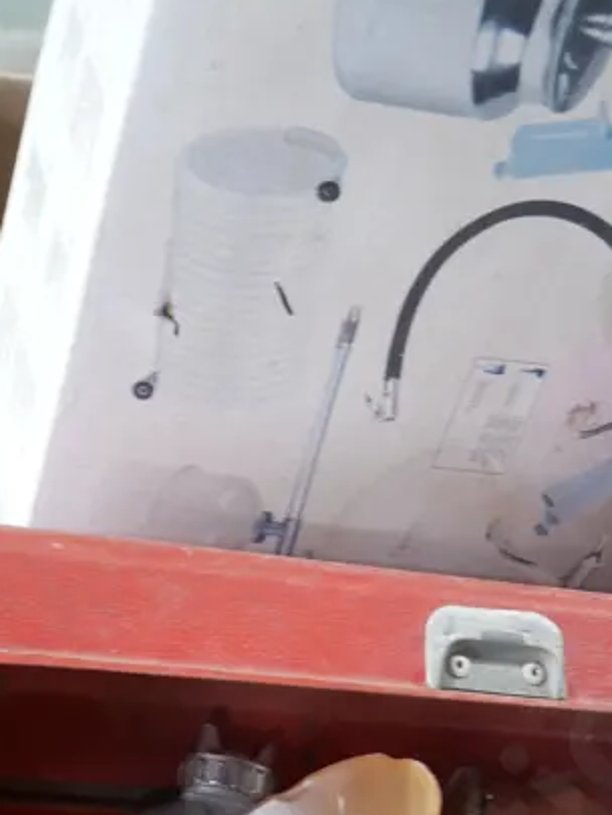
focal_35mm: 81
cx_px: 436
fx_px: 1908
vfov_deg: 22.3
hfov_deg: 18.1
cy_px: 978
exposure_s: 1/60
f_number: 3.6
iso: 640
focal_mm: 16
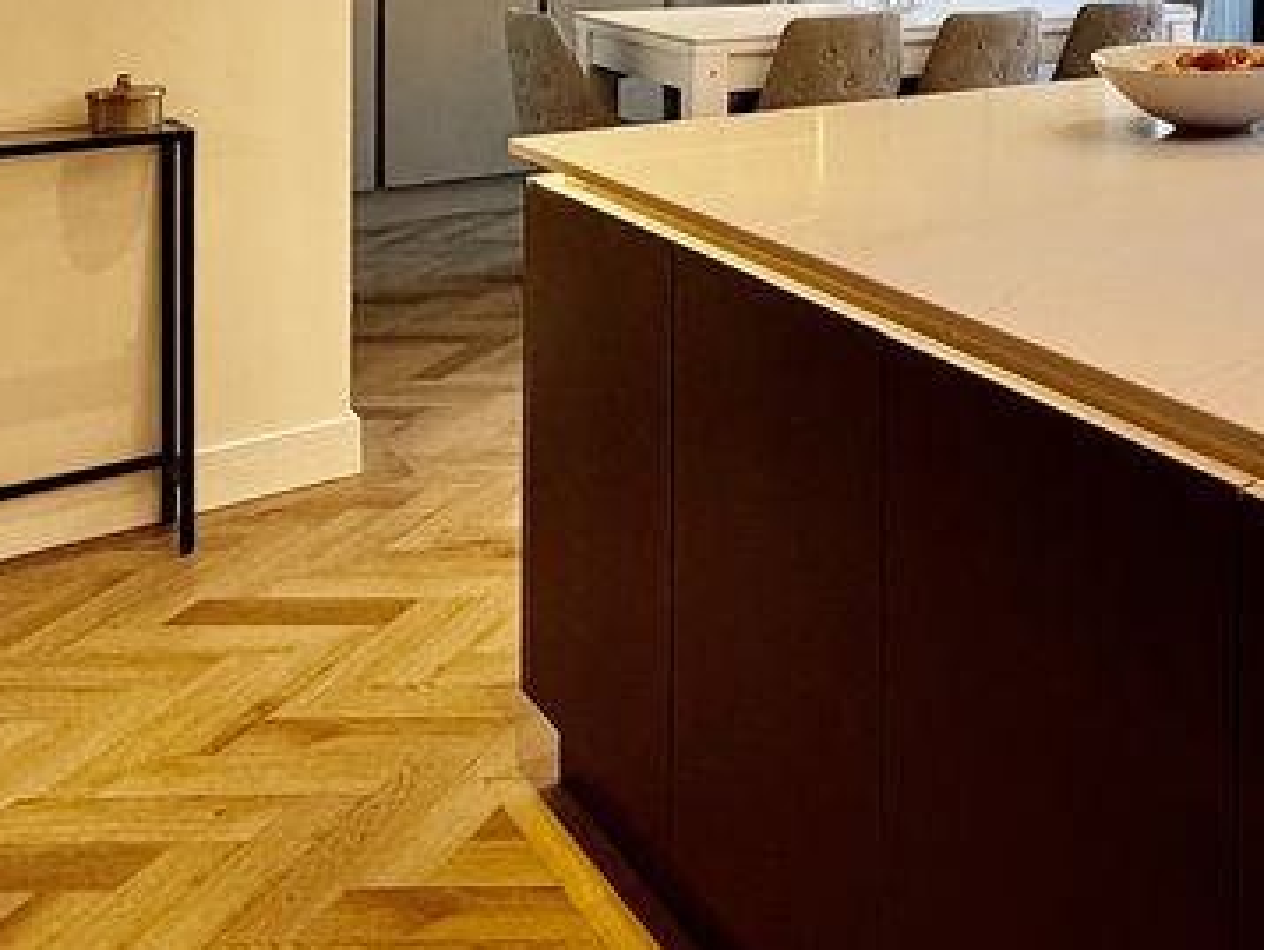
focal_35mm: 40
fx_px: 1462
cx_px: 1412
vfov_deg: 31.9
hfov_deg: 38.2
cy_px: -92
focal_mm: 2.22
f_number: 2.2
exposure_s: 1/100
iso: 160
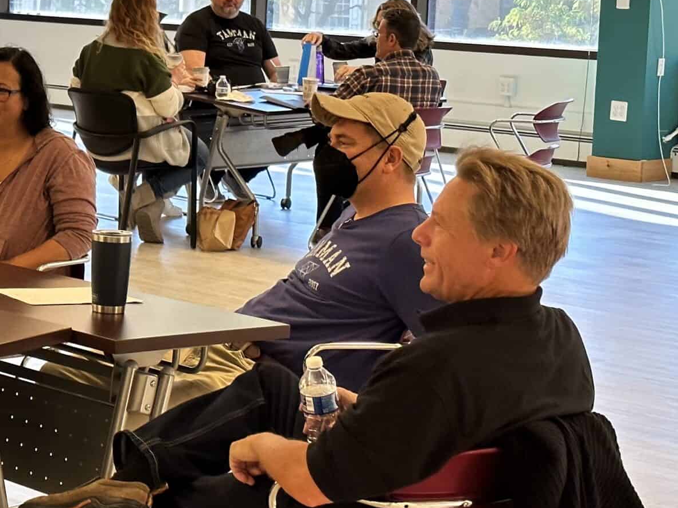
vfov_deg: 14.2
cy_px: 166
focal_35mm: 104
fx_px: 2037
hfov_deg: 18.2
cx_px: -56
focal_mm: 6.86
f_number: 1.78
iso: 125
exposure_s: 1/60
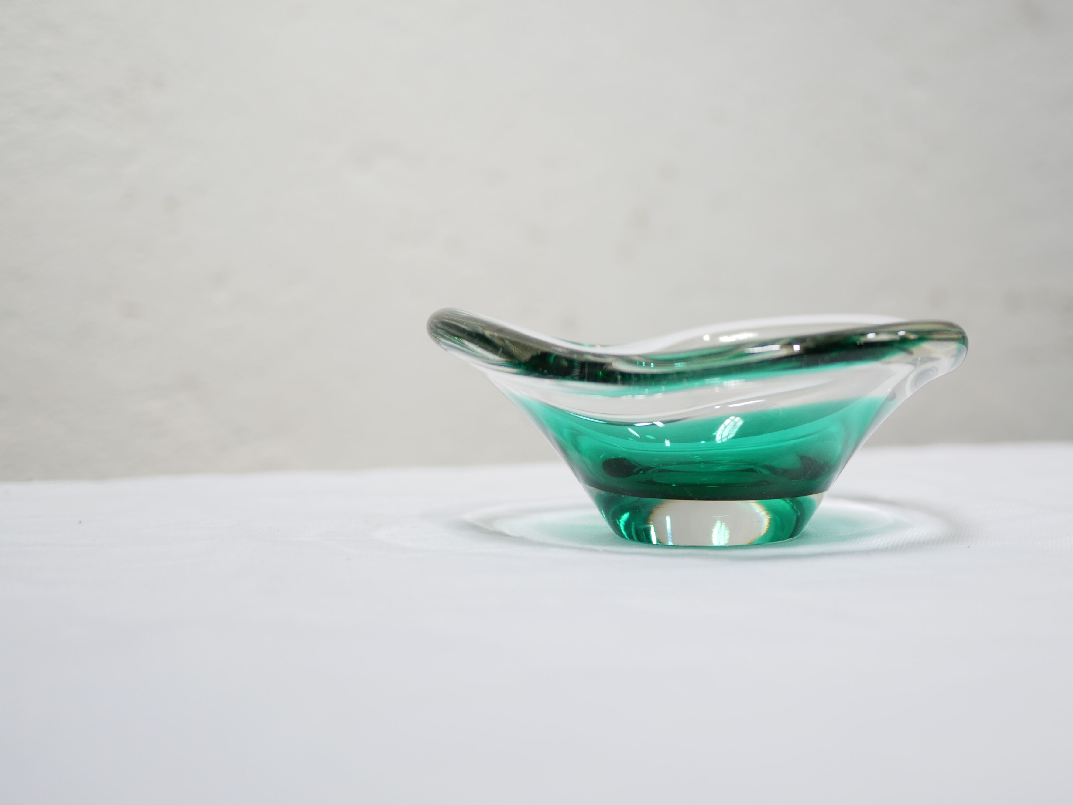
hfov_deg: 36.6
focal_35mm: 52
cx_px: 669
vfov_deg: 27.9
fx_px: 1613
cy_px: 286
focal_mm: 20
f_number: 1.7
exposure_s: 1/100
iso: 200
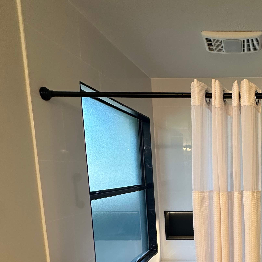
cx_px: 243
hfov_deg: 46.5
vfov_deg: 49.7
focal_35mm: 31
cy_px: 206
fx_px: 265
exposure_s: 1/60
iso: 200
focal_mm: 2.22
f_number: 2.2
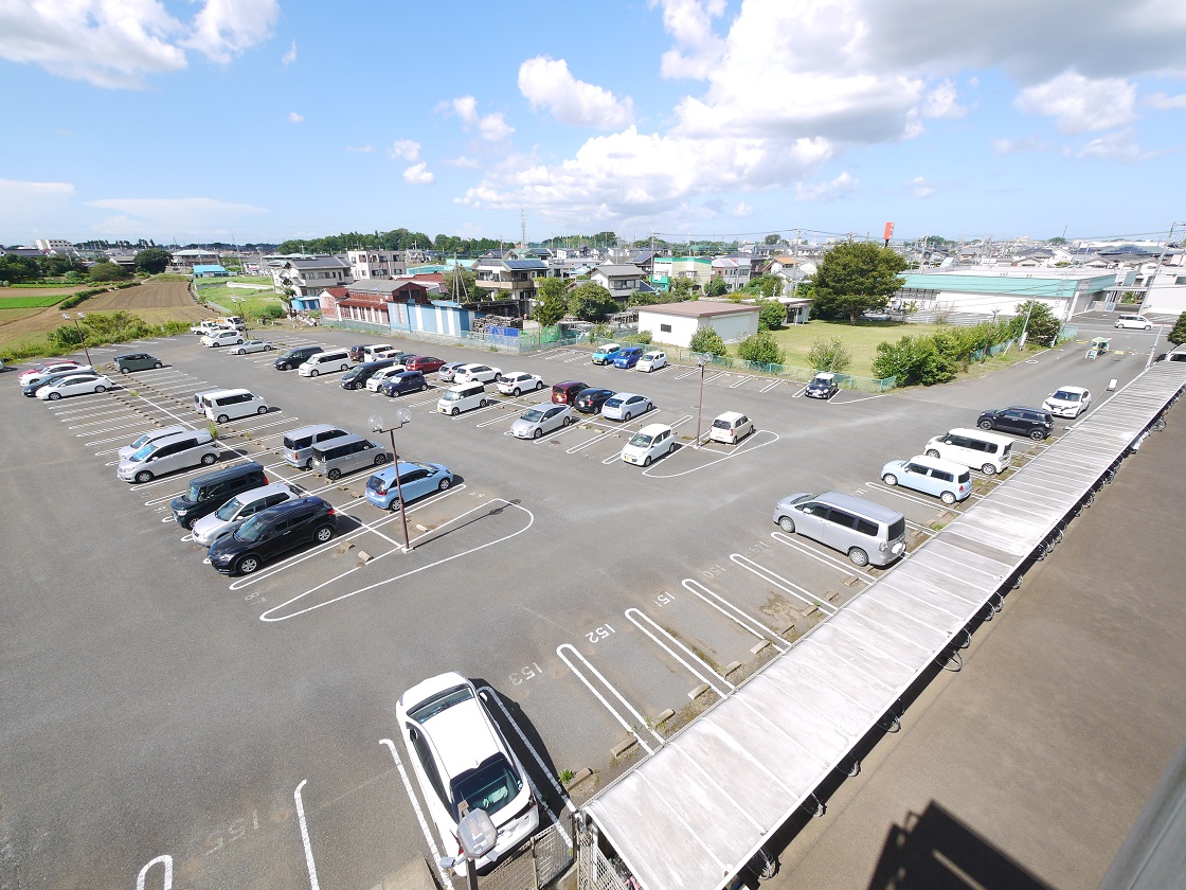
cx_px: 593
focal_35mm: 14
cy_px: 445
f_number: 7.1
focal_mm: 7
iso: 160
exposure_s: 1/320
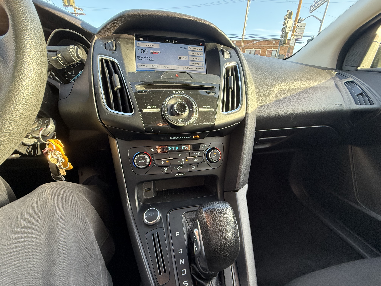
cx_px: 190
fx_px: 154
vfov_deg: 85.7
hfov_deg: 102.1
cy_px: 143
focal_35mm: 14
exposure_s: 1/99
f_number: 2.2
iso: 200
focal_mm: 2.22
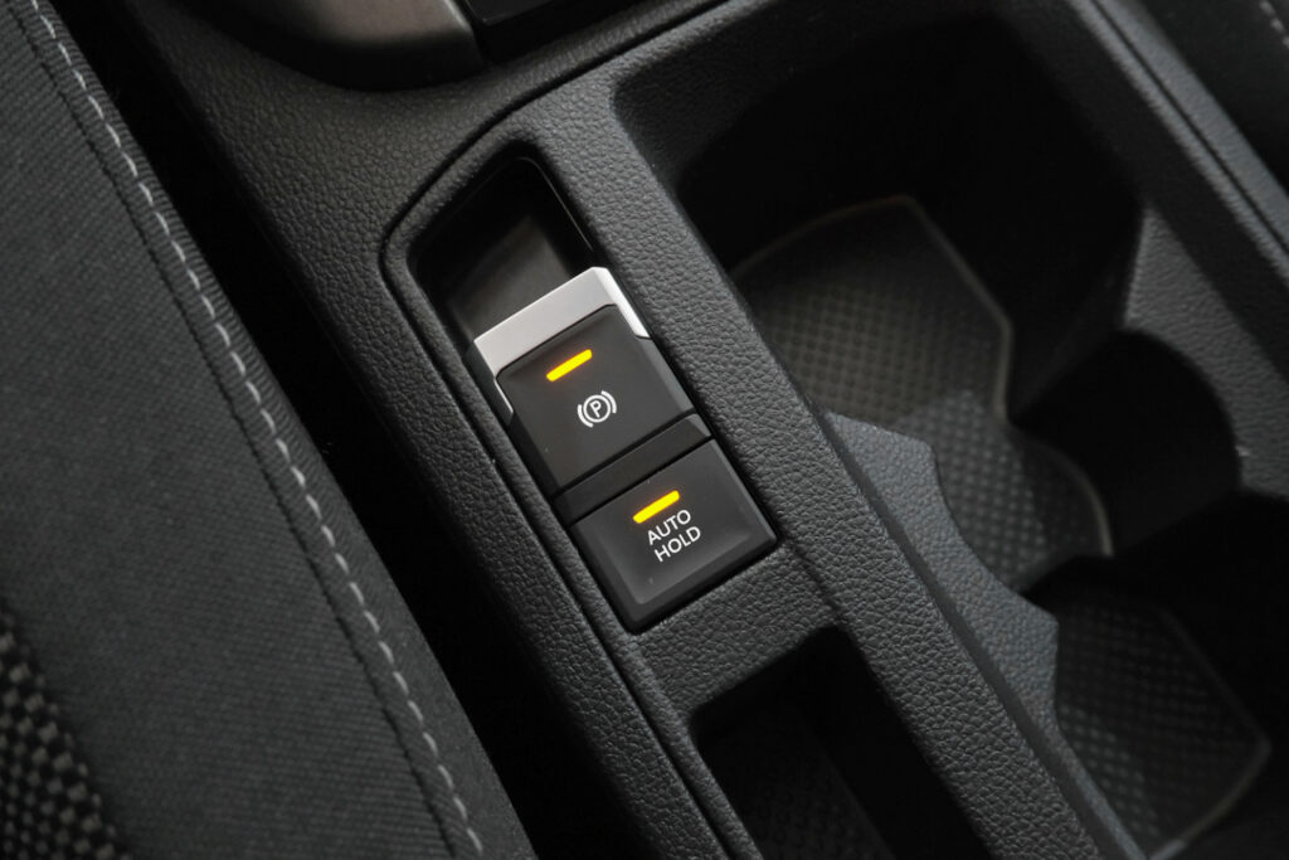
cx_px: 644
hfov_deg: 60.3
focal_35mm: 31
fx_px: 1110
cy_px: 430
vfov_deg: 42.3
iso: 3200
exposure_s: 1/15
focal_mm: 20.9
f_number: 6.4
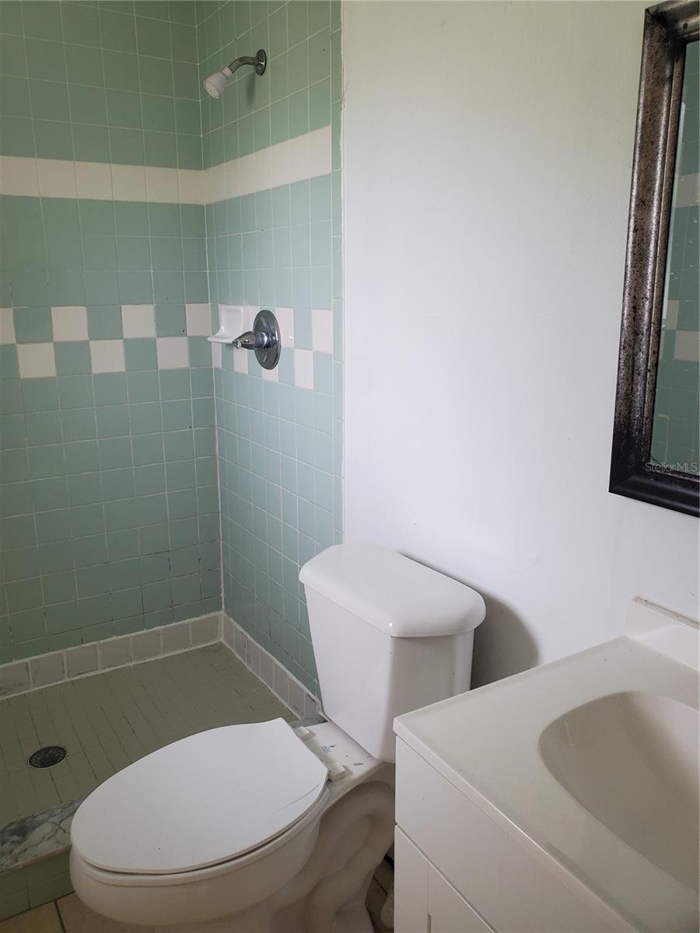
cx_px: 350
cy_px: 466
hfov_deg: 53.1
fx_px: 701
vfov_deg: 67.3
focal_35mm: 26
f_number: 2.4
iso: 125
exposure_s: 1/100
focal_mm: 4.3
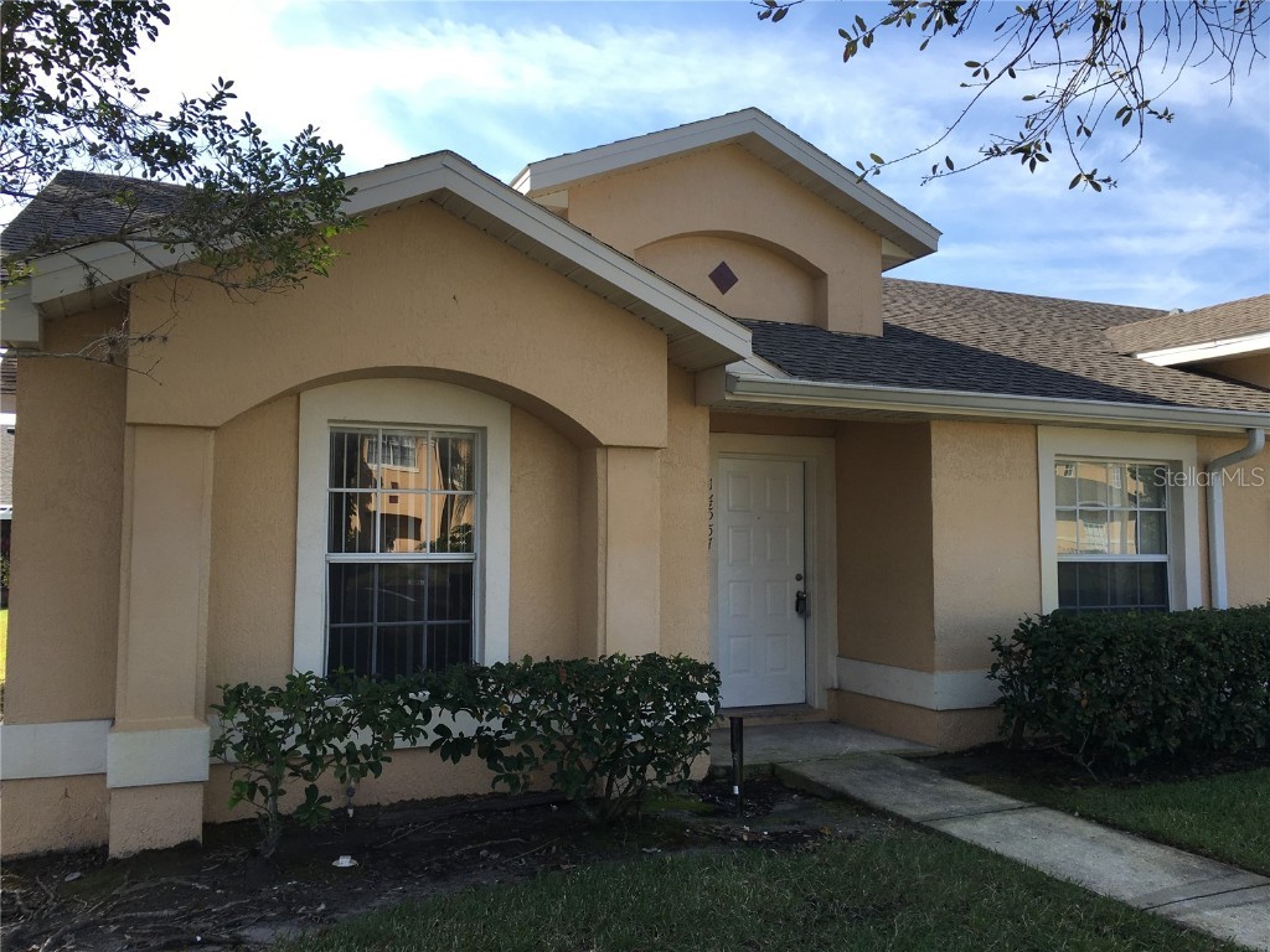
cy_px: 476
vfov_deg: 48.2
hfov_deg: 61.7
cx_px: 635
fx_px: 1064
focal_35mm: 29
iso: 25
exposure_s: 1/705
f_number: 2.2
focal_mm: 4.15
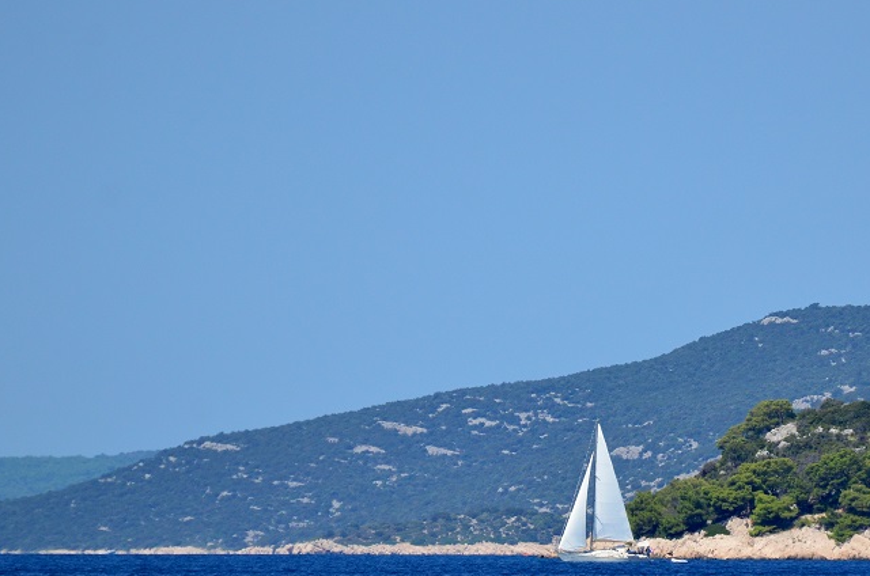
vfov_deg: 2.0
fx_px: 16931
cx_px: 619
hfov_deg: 2.9
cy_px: 396
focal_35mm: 702
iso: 400
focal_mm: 300
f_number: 5.6
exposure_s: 1/2000
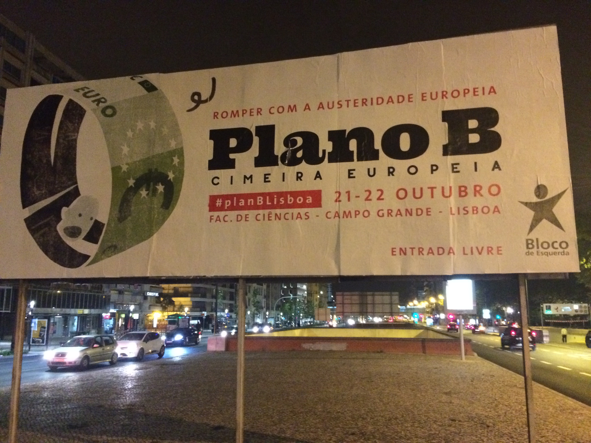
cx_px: 296
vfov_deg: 48.2
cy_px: 222
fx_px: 495
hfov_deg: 61.7
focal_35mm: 29
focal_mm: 4.15
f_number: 2.2
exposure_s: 1/17
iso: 500
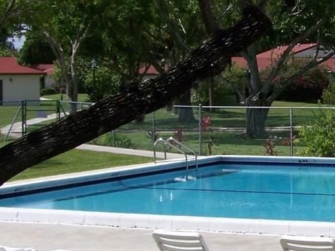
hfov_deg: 16.3
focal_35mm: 117
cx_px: 372
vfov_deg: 12.7
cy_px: 102
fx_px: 1132
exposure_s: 1/800
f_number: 4
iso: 64
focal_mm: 6.3
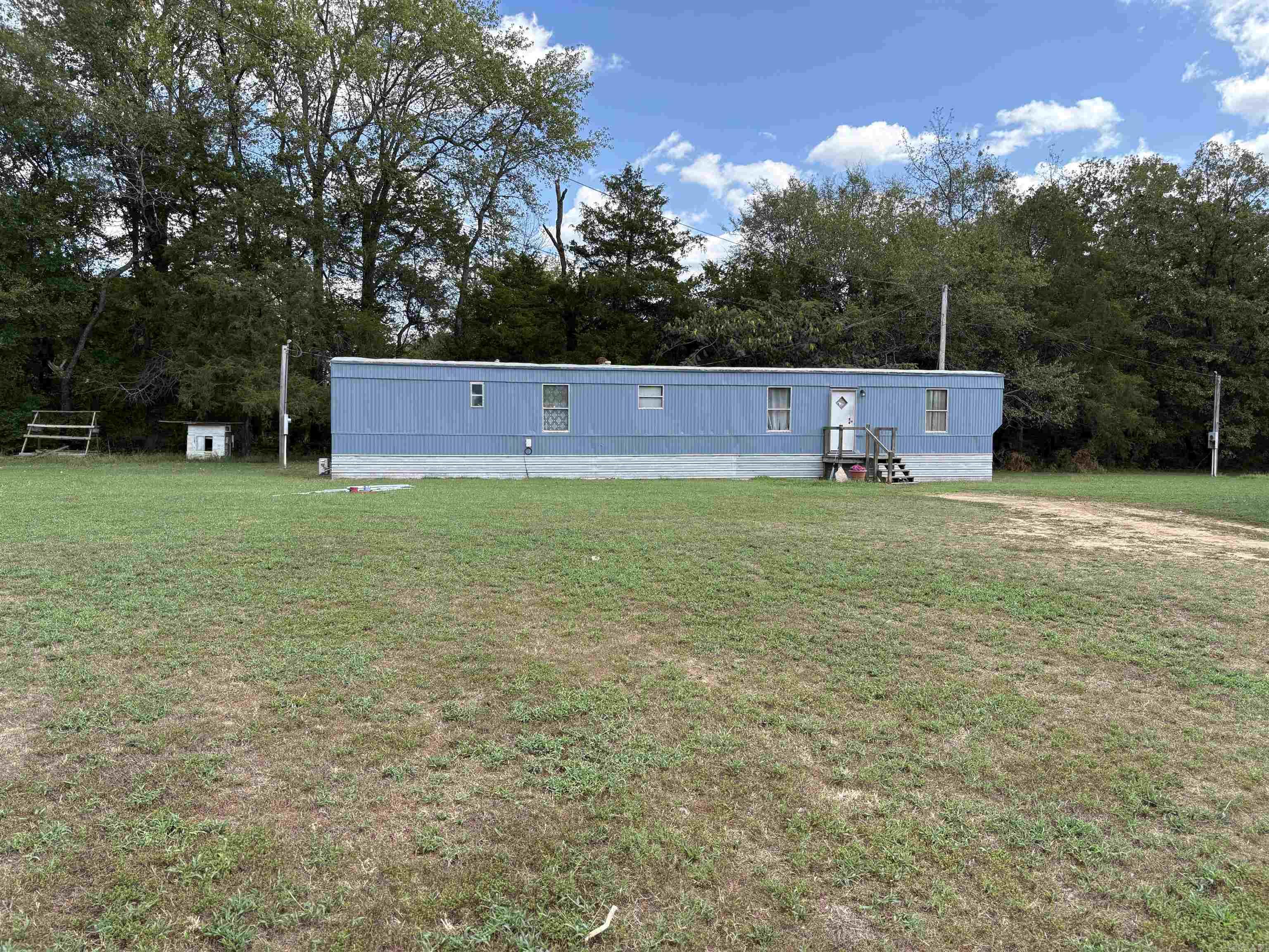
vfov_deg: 53.1
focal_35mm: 26
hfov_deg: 67.3
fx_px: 953
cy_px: 476
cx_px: 634
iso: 50
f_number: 1.6
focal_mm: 5.96
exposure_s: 1/933
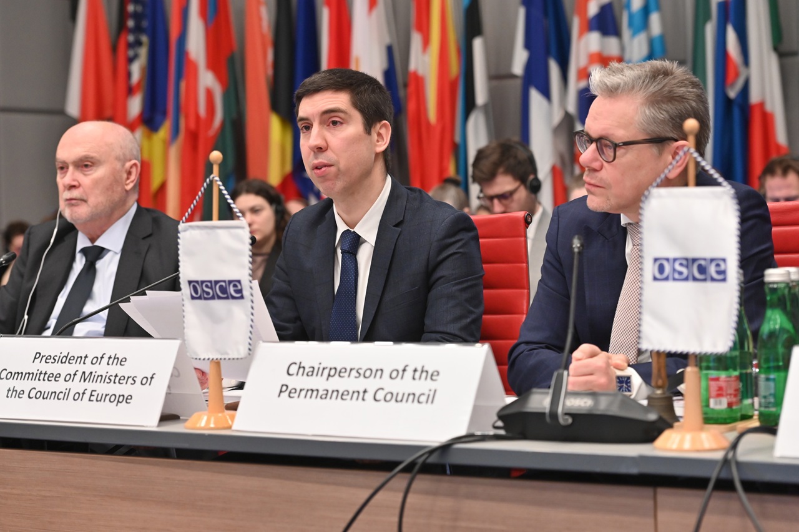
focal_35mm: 85
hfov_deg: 23.9
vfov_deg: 16.1
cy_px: 266
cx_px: 400
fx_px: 1885
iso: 3200
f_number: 5
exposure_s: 1/125
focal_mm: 85
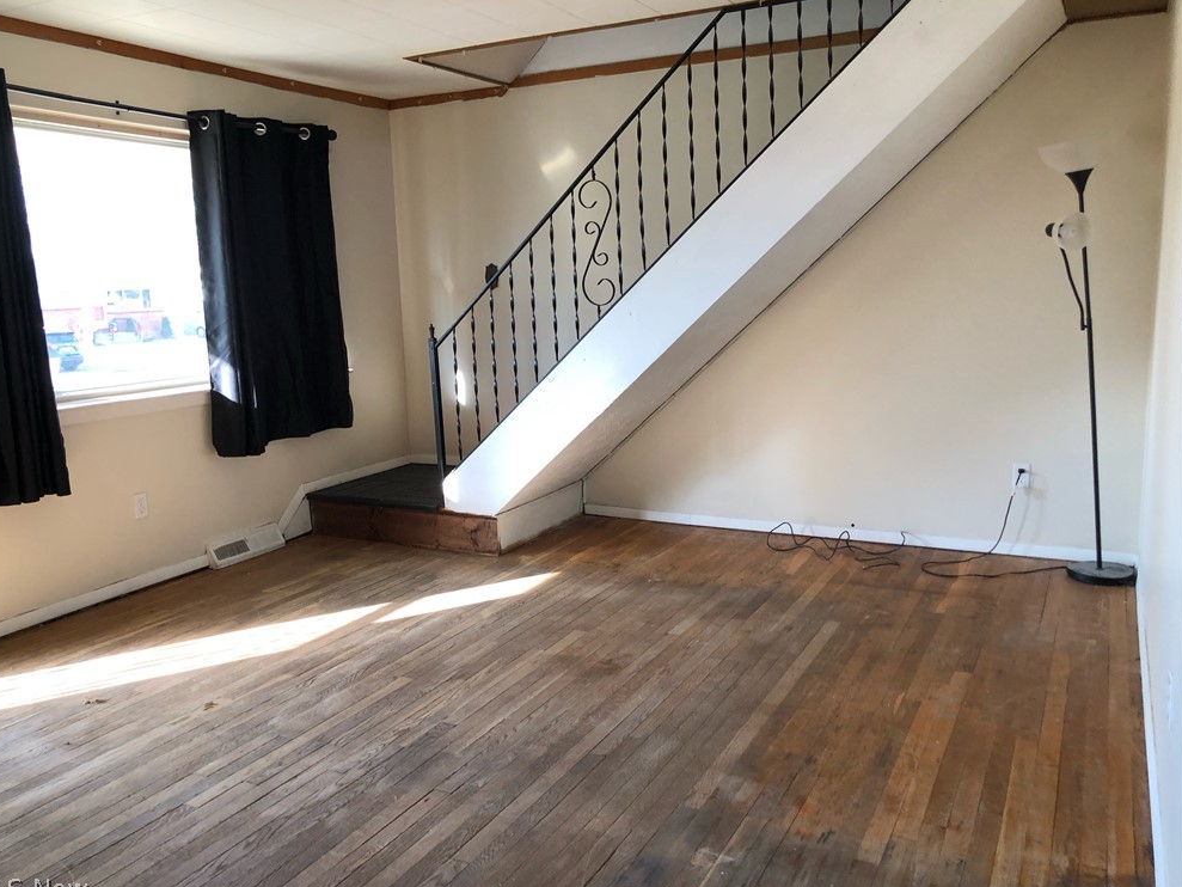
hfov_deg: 61.6
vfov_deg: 48.2
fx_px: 990
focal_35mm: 29
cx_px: 576
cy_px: 449
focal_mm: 3.99
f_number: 1.8
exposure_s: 1/30
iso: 25
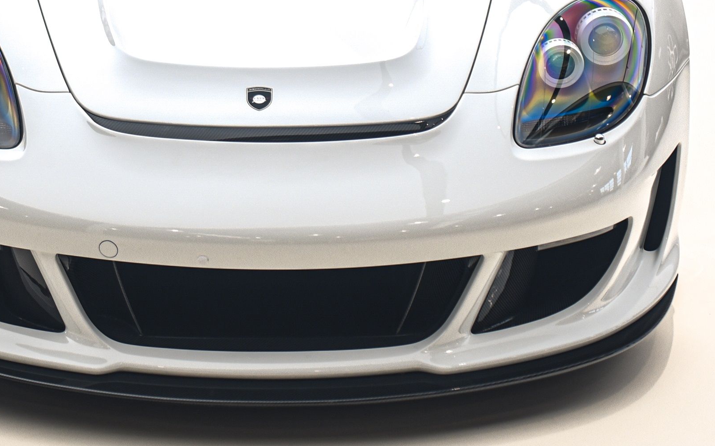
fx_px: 1773
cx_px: 263
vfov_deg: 14.2
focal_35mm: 91
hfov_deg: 22.7
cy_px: 29
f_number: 1.4
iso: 50
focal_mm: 35
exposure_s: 1/100
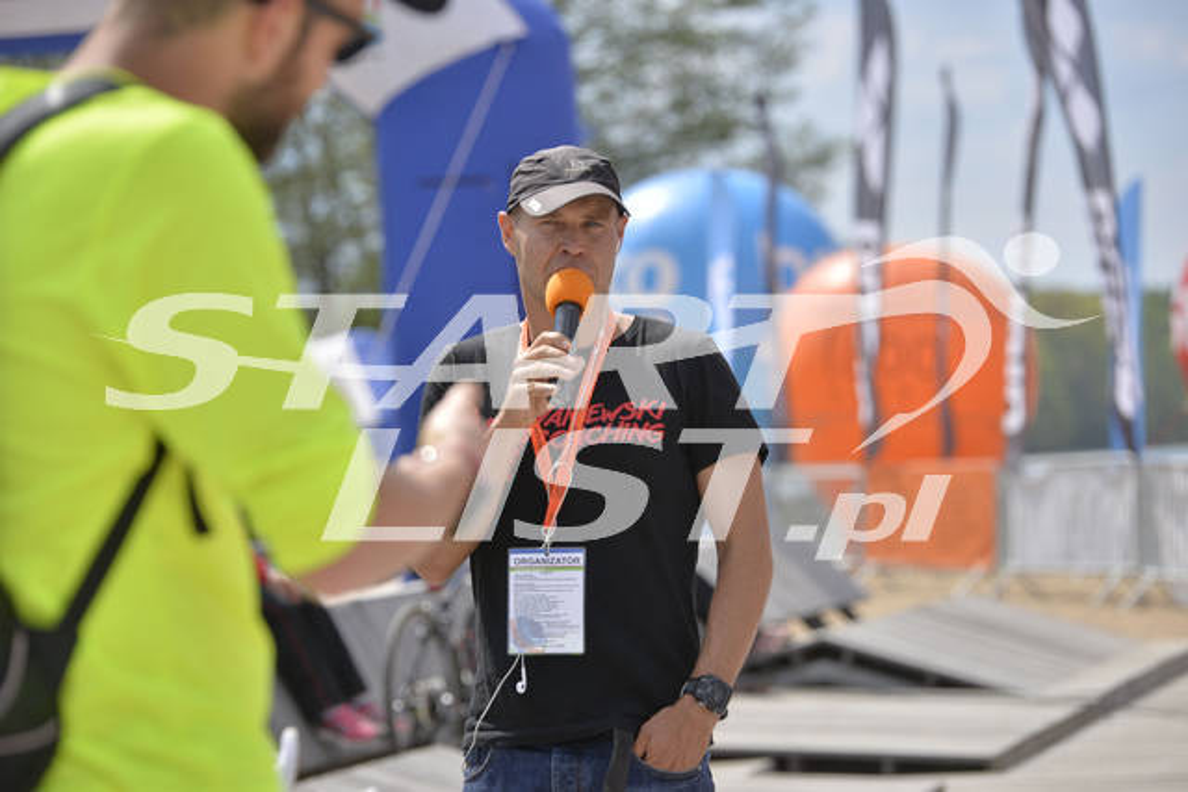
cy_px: 396
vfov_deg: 11.0
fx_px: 4126
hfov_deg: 16.4
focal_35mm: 125
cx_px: 594
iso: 200
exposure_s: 1/4000
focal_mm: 125
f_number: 4
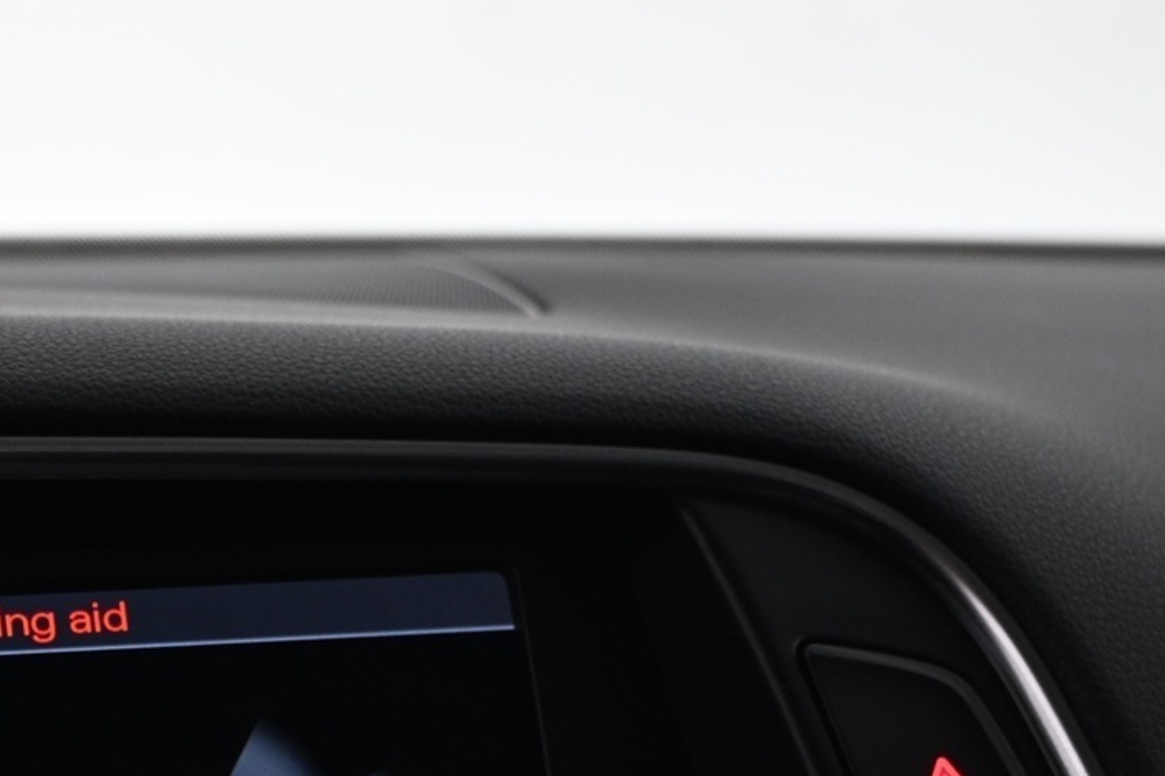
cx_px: 50
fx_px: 2741
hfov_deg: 23.2
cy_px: 856
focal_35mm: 85
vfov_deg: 15.7
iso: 900
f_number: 4.2
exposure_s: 1/40
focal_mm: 24.5
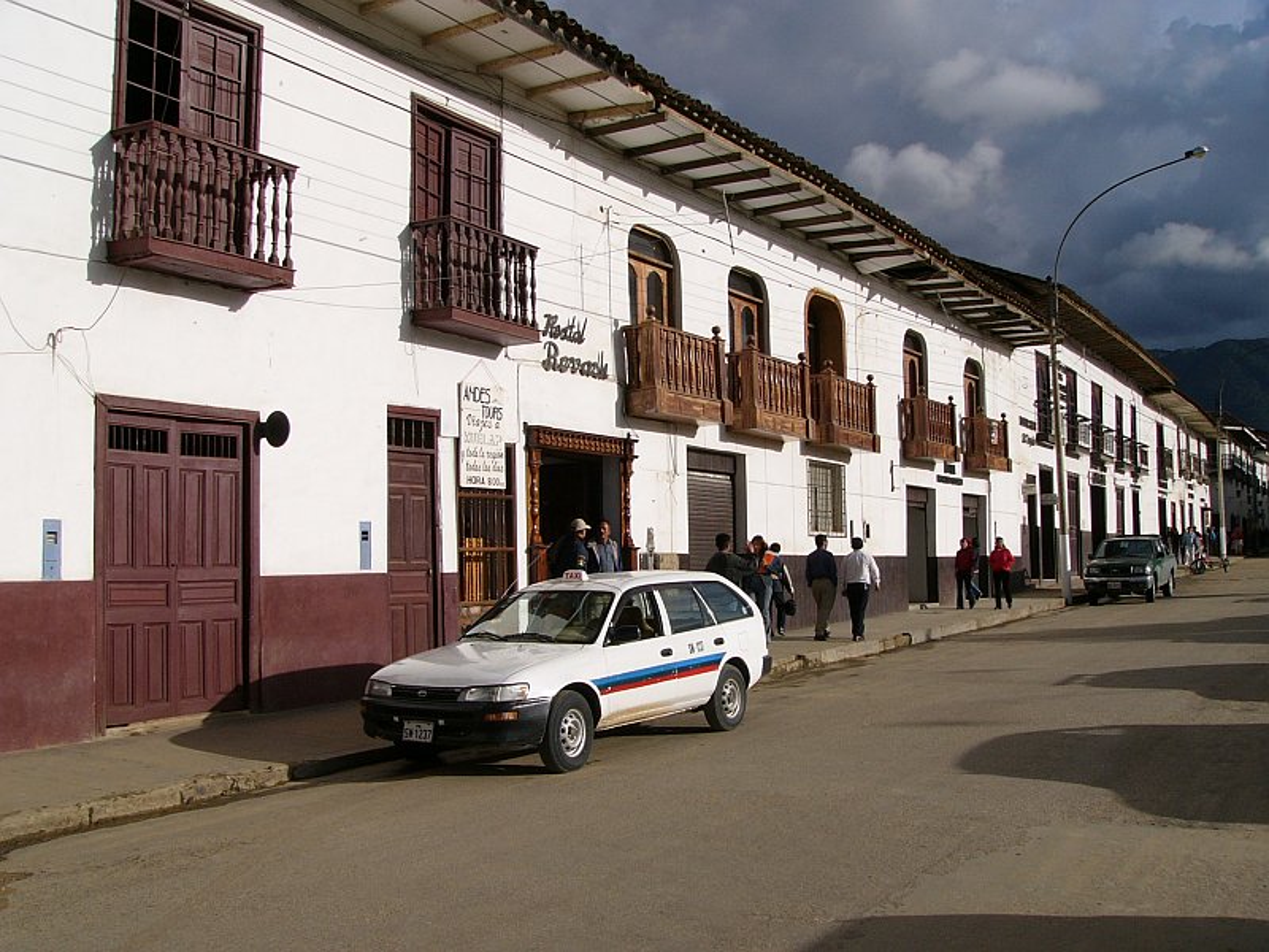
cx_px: 634
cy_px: 476
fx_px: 1320
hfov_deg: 51.4
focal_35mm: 36
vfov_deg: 39.7
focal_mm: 6
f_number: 5.6
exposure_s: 1/640
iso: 50
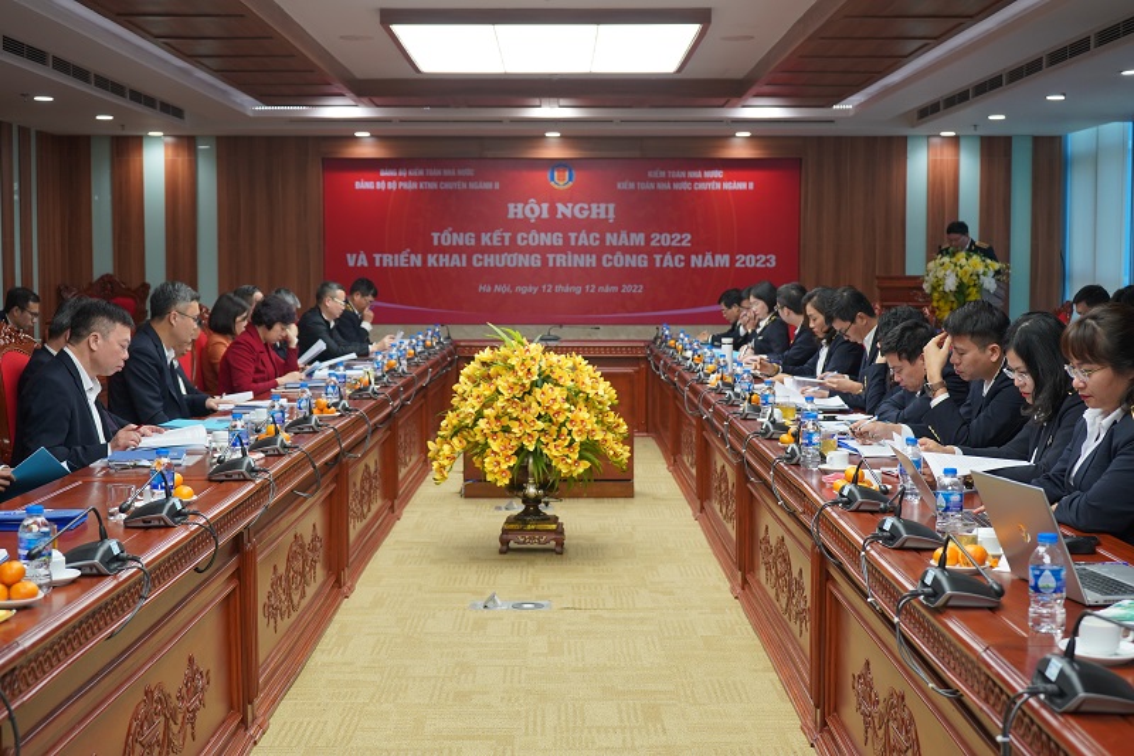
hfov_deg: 39.6
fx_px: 1575
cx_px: 567
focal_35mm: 50
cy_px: 378
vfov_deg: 27.0
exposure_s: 1/160
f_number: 4.5
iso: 1000
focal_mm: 50
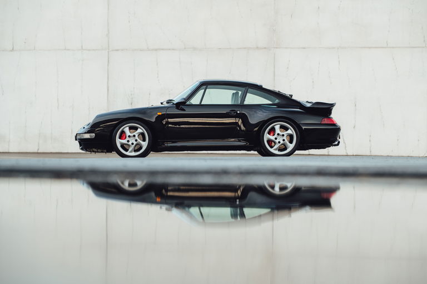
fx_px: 1327
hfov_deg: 18.3
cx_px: 214
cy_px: 142
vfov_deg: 12.2
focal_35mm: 112
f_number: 5
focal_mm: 112
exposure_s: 1/160
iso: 400
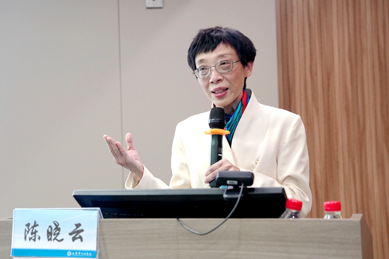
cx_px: 194
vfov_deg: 26.4
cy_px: 130
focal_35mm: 51
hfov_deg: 38.8
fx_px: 552
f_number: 4
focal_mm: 51.1
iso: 3200
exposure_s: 1/160
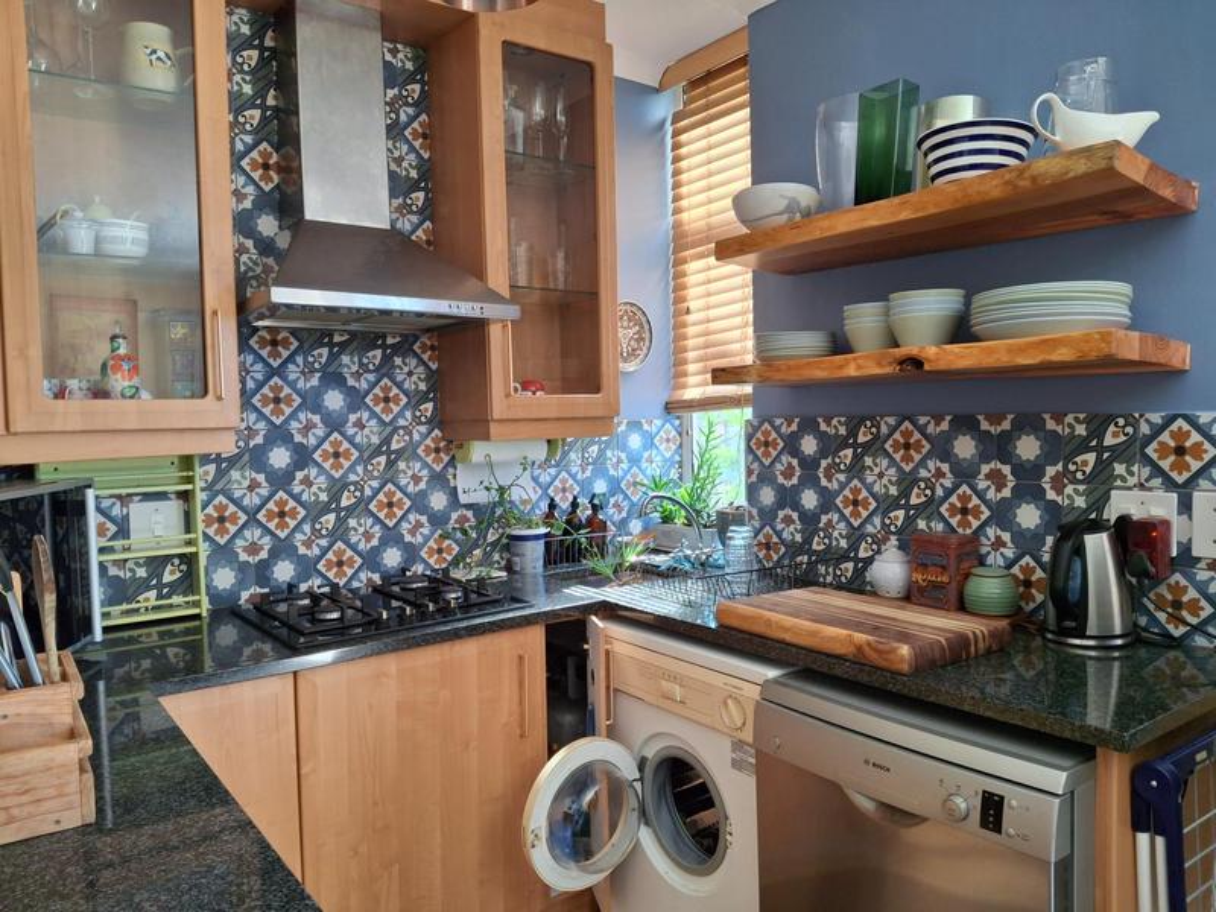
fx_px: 878
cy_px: 456
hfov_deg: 69.4
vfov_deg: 54.9
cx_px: 608
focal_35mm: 25
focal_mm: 4.69
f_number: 1.8
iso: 100
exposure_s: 1/100
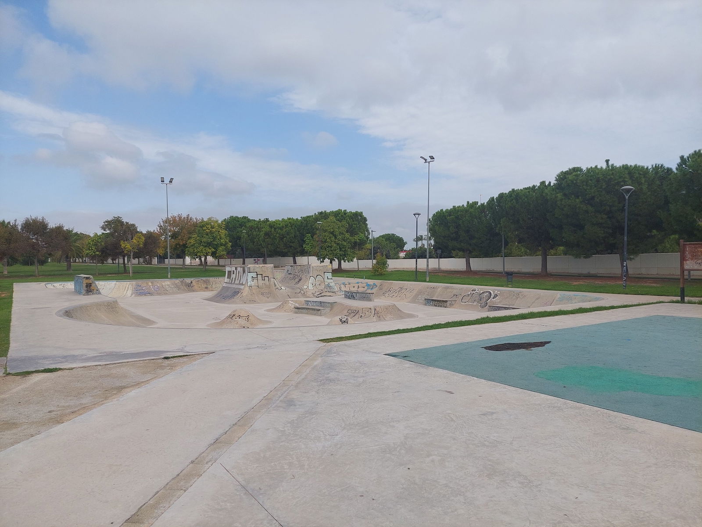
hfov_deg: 69.4
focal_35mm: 25
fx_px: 507
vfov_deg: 54.9
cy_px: 264
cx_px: 351
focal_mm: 5.23
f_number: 1.8
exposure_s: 1/1648
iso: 40
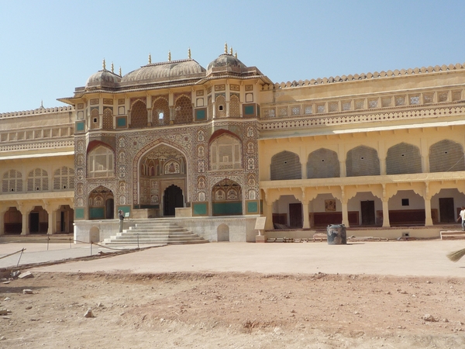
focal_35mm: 38
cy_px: 174
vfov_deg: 37.7
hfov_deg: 49.0
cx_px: 232
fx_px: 510
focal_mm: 4.7
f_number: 4.5
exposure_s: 1/640
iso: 100
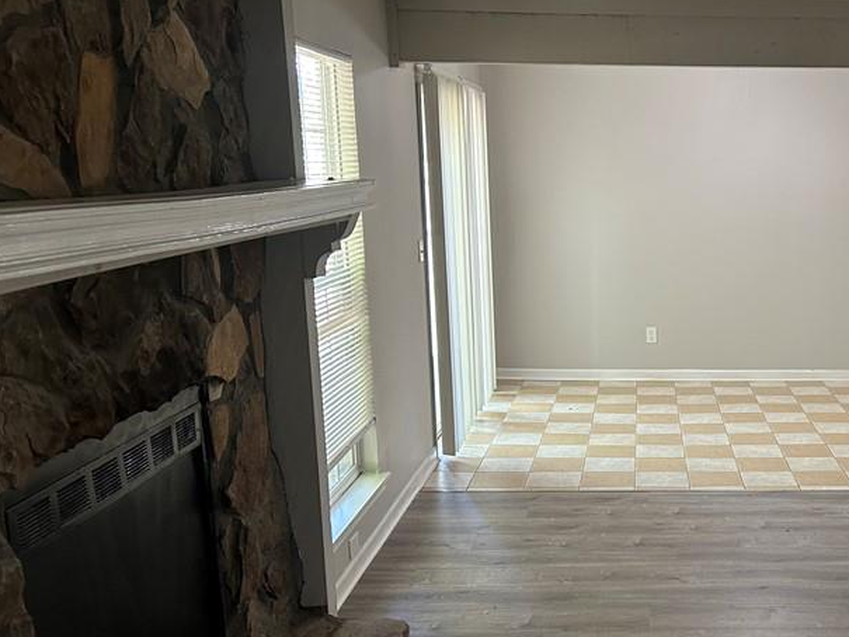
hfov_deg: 41.0
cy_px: 435
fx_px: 1079
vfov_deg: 32.6
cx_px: 690
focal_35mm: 44
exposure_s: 1/60
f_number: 1.5
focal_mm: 5.7
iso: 200
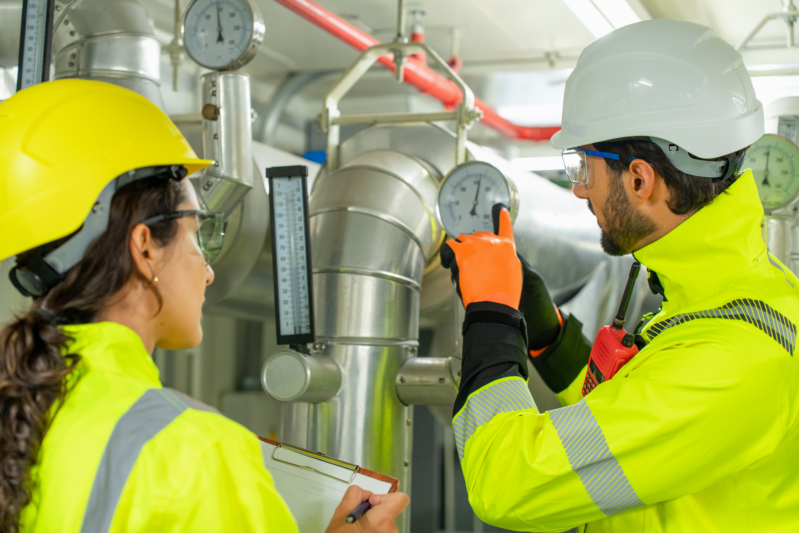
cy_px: 266
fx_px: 1376
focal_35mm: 62
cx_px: 400
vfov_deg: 21.9
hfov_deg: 32.4
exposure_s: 1/100
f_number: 2.8
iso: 1000
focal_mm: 62
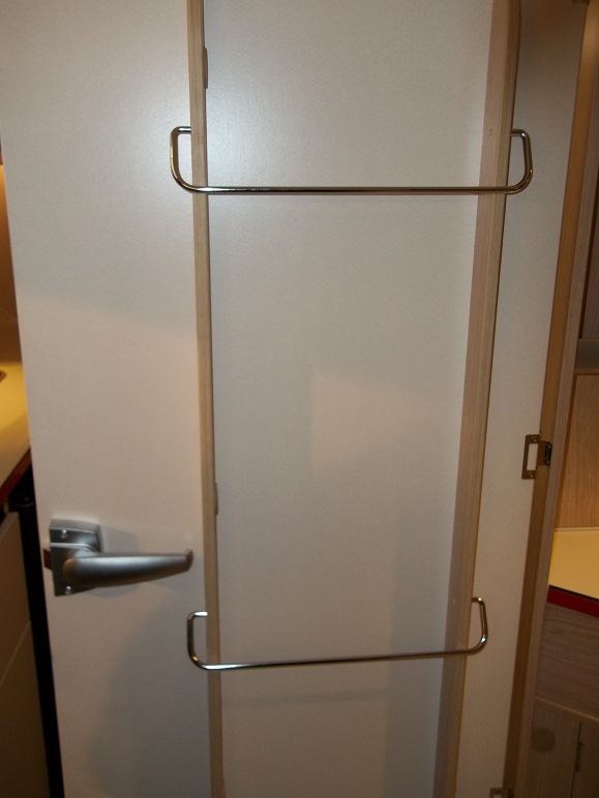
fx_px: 738
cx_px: 300
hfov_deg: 44.2
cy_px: 399
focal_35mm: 32
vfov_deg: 56.8
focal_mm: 5.7
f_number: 2.9
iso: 80
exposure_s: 1/30
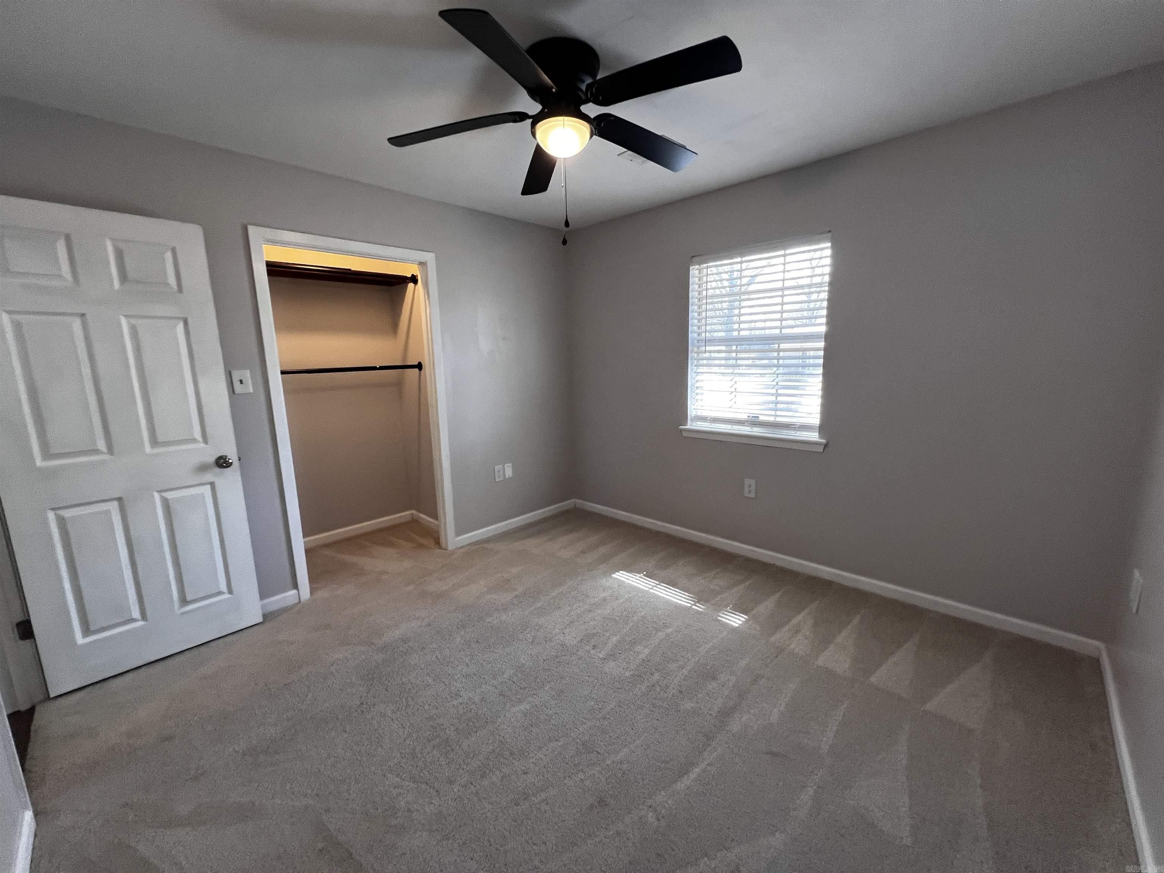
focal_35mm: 13
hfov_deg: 106.2
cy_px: 436
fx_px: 437
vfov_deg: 89.9
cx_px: 582
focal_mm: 1.57
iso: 250
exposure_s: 1/120
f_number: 1.8
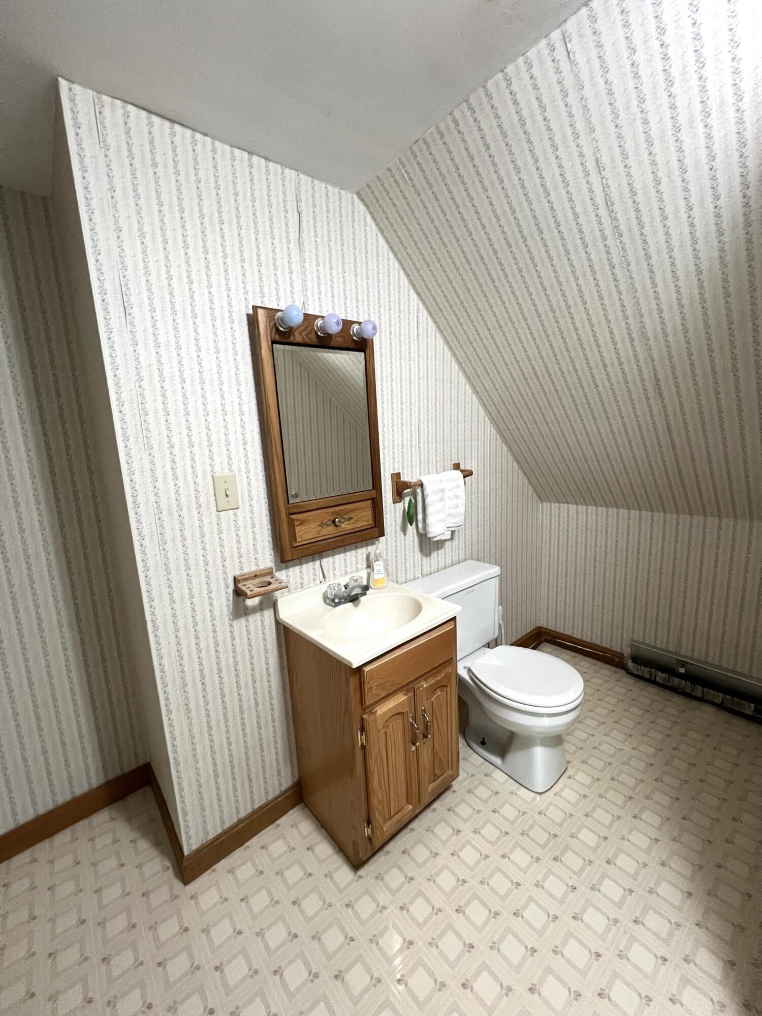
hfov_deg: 89.9
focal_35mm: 13
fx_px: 382
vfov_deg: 106.2
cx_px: 381
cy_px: 508
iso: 500
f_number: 1.8
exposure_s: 1/60
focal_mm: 1.57
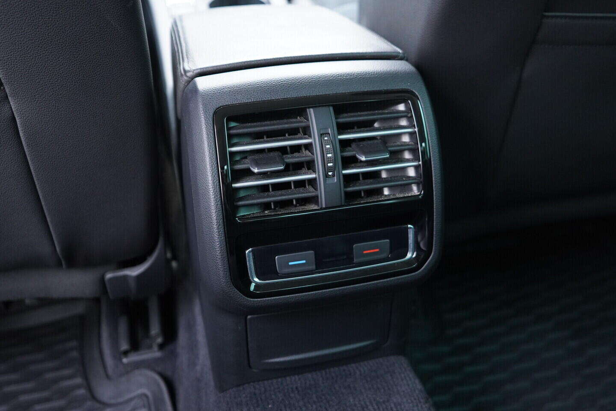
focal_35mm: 36
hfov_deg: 53.1
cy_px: 206
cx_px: 308
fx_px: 616
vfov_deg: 36.9
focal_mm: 24
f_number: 2.8
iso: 1250
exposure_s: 1/40
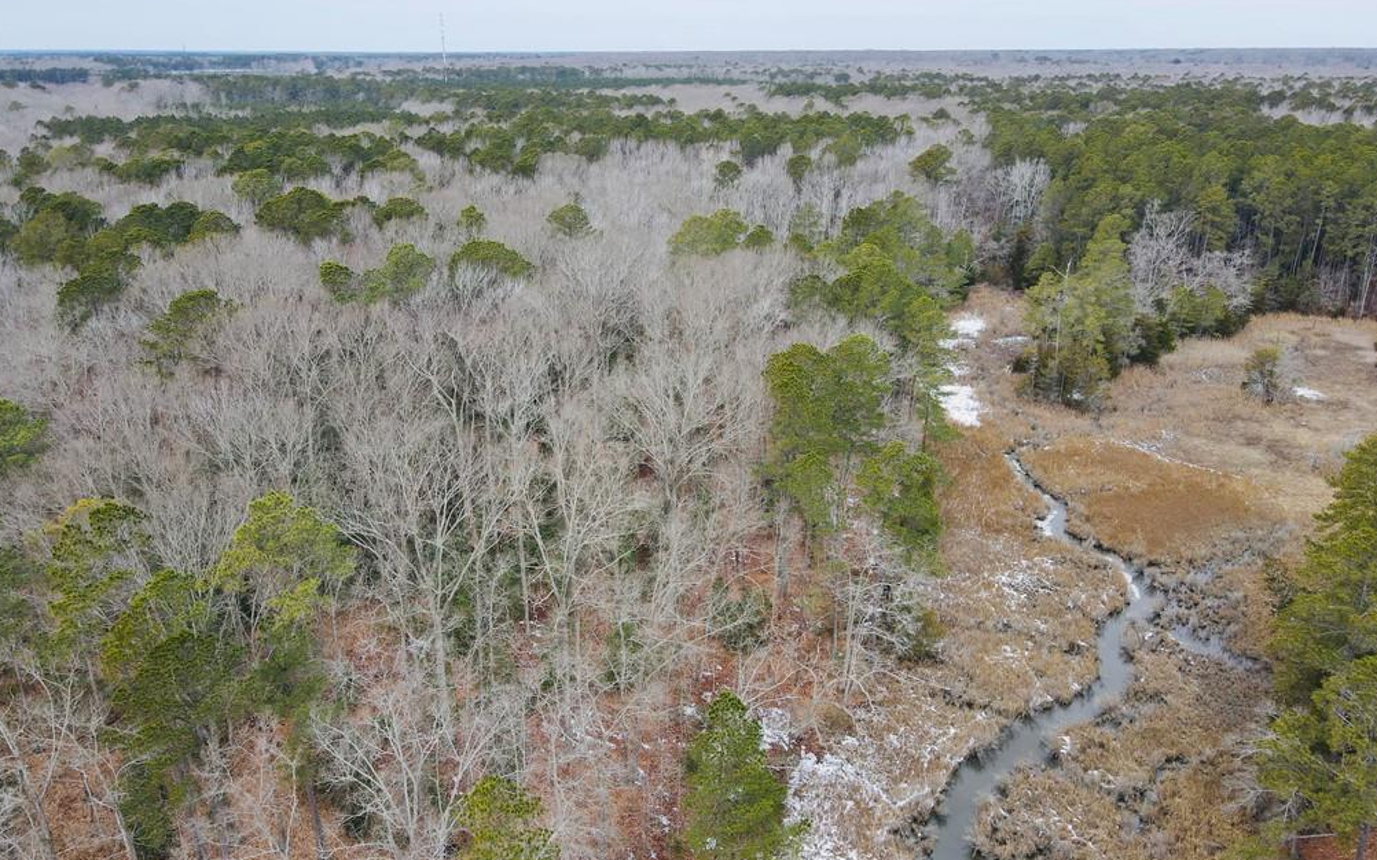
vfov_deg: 47.6
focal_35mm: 26
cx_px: 694
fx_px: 976
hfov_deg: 70.4
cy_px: 441
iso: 100
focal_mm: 4.5
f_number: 2.8
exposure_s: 1/120
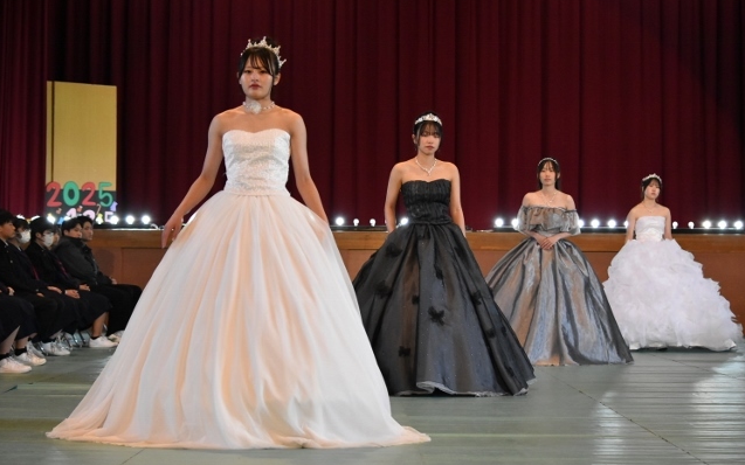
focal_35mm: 85
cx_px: 373
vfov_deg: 15.4
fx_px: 1716
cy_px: 223
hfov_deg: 24.5
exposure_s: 1/200
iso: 3200
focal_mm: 55
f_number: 4.5
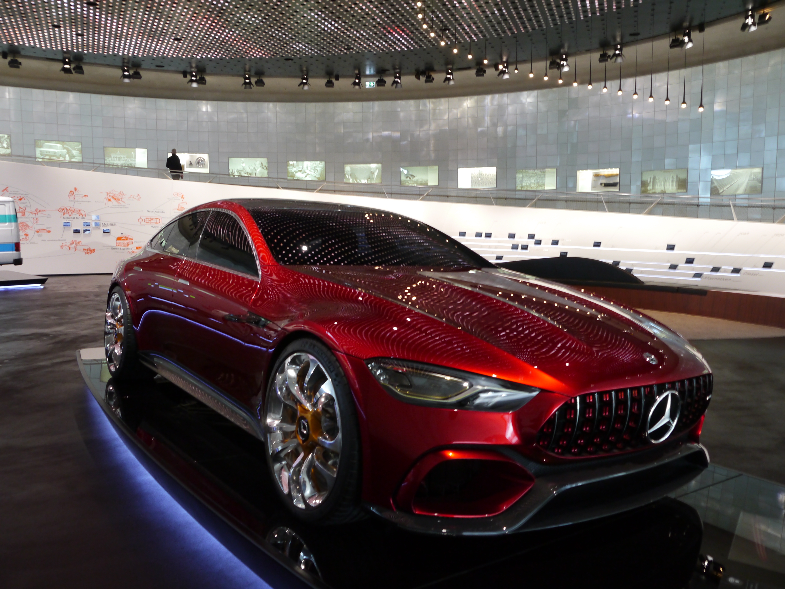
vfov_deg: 49.7
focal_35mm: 28
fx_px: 635
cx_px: 392
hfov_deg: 63.4
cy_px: 294
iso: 400
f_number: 6.3
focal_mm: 14
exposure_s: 1/13
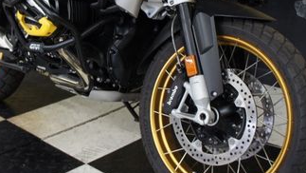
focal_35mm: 56
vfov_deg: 20.9
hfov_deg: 37.1
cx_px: 128
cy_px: 7
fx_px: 455
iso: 400
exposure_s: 1/30
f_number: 3.5
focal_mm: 18
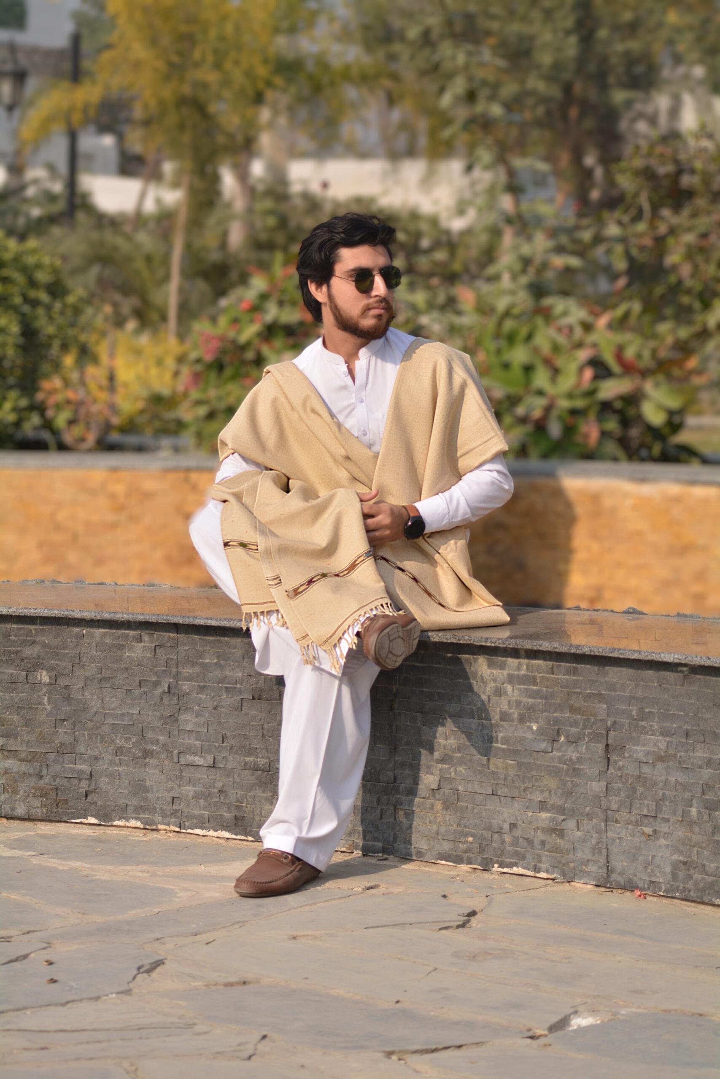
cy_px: 540
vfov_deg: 19.5
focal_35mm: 105
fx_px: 3149
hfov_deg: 13.0
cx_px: 360
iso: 200
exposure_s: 1/2500
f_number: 4
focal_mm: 70
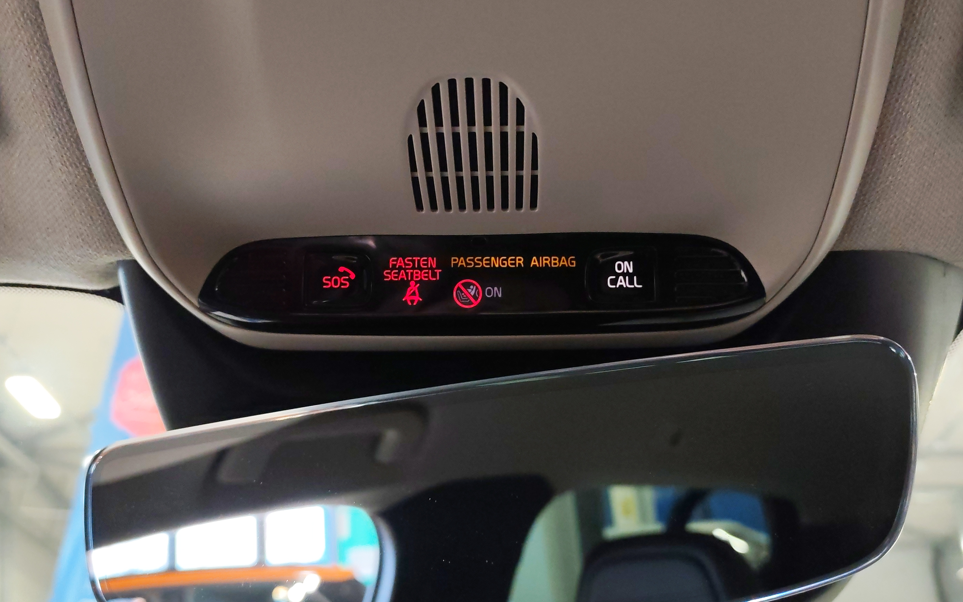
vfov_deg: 33.6
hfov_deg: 51.5
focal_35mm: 38
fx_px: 997
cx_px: 480
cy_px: 277
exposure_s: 1/100
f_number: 1.9
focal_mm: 6.12
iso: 1250
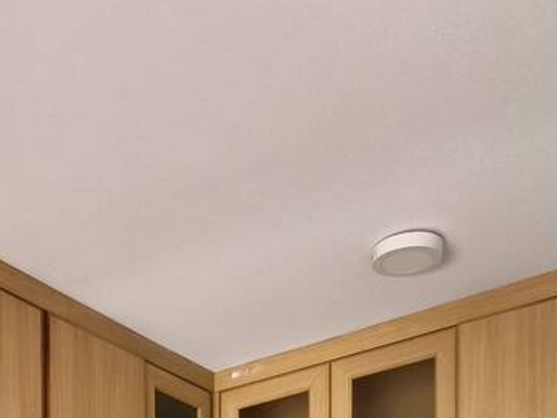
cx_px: 48
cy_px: 777
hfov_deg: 30.6
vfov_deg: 18.4
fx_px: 965
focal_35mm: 60
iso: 160
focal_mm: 1.91
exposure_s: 1/30
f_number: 2.2
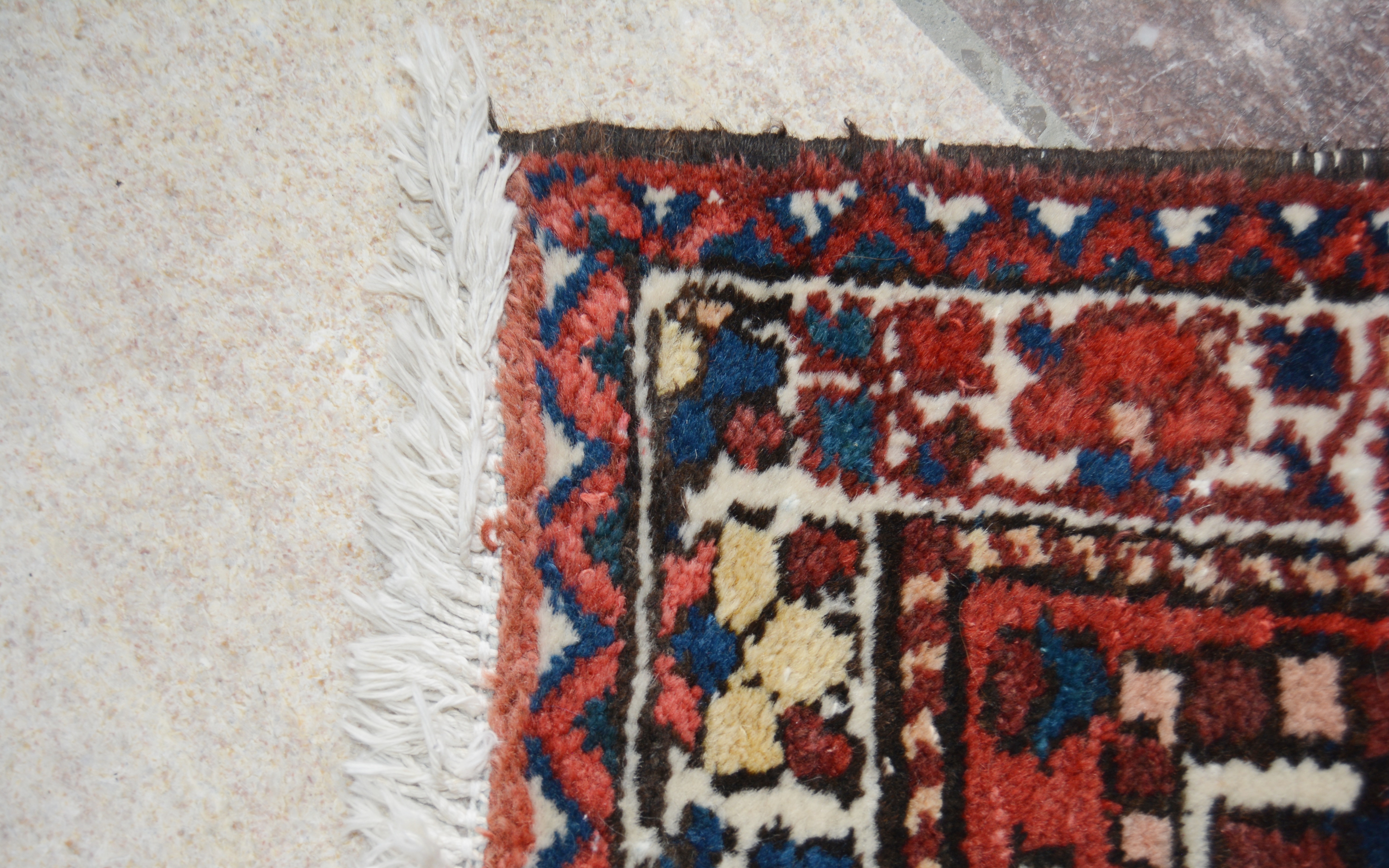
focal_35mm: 40
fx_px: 1514
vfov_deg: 32.0
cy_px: 464
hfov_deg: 49.3
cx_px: 697
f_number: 4
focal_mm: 26
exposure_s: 1/100
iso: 280
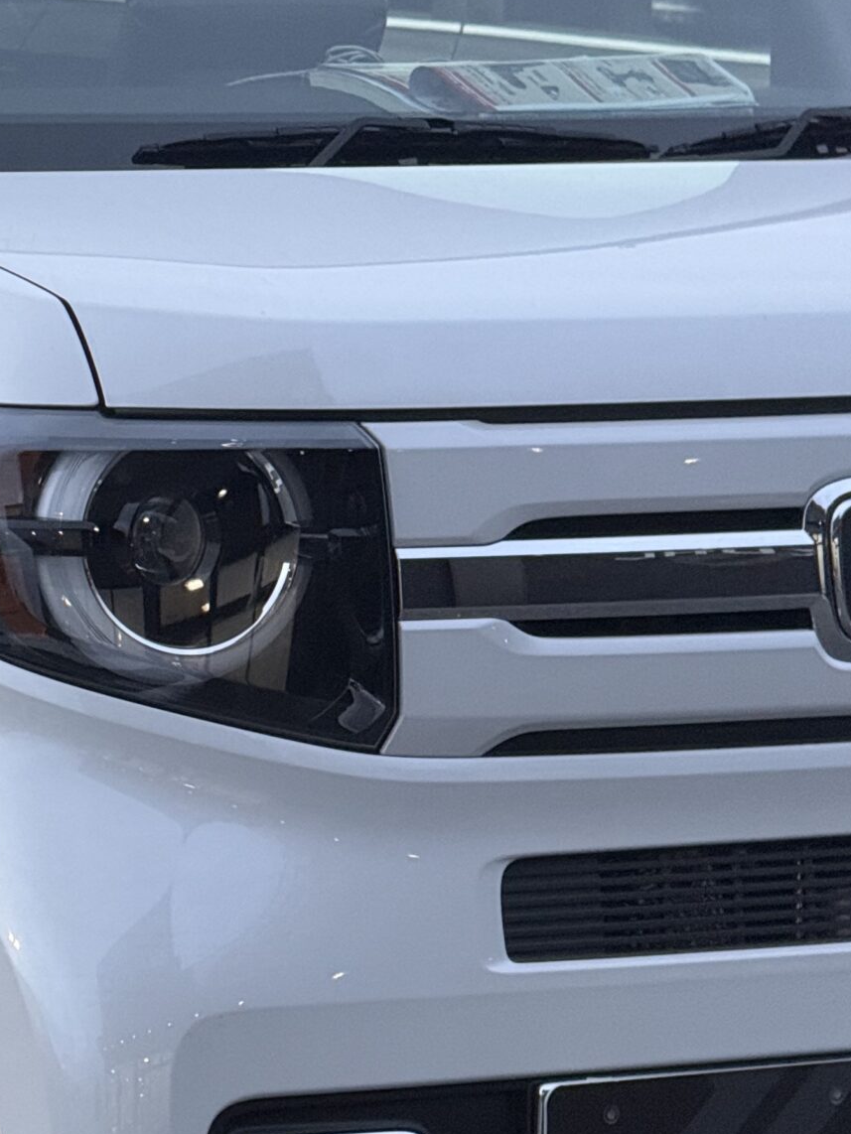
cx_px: 48
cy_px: 845
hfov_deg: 5.5
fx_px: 8814
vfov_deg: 7.4
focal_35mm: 269
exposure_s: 1/63
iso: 250
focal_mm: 15.66
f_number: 2.8
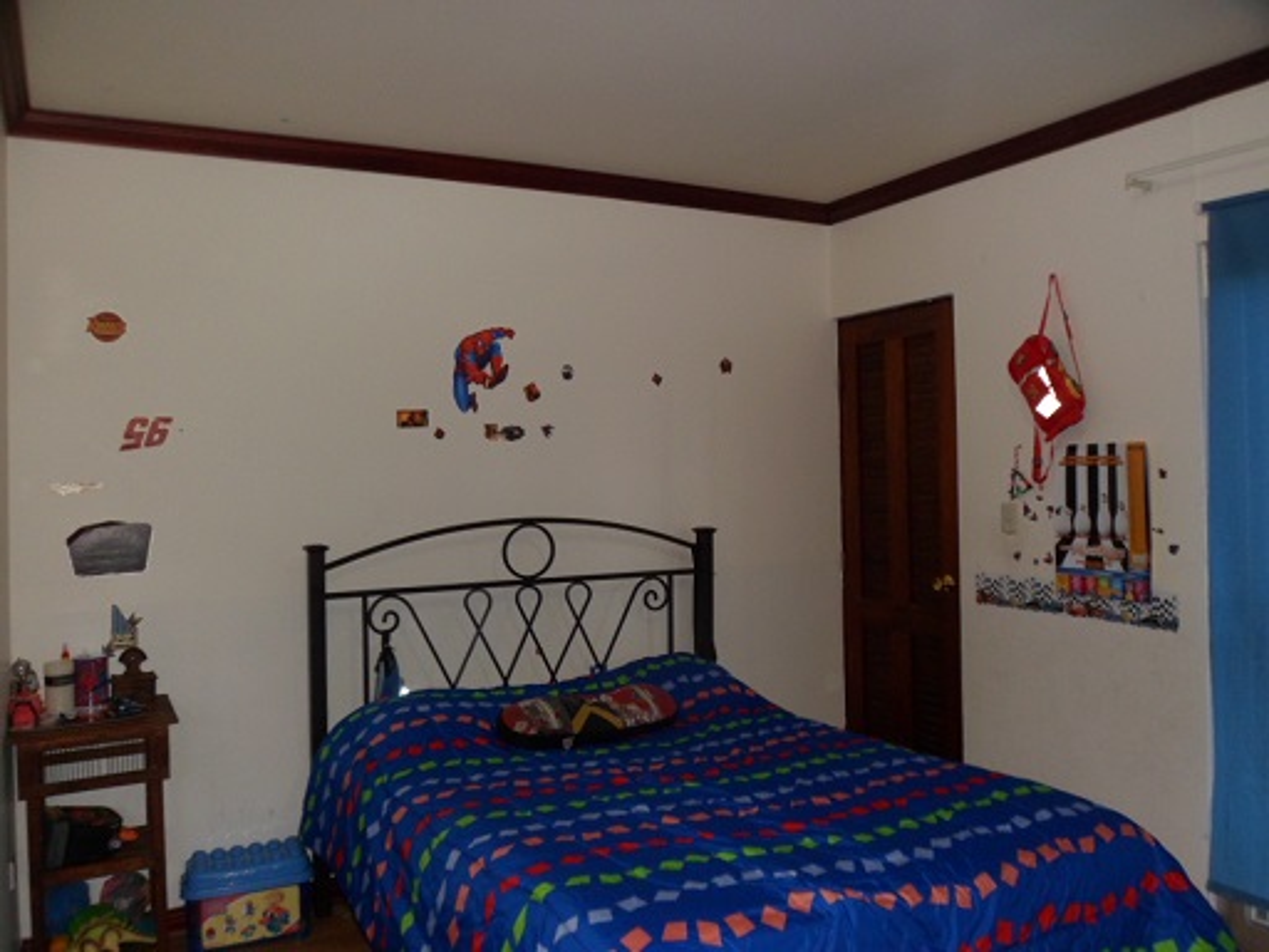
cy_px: 476
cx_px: 634
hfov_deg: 65.3
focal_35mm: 27
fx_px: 990
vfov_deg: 51.4
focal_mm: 4.9
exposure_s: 1/45
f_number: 3.3
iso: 160
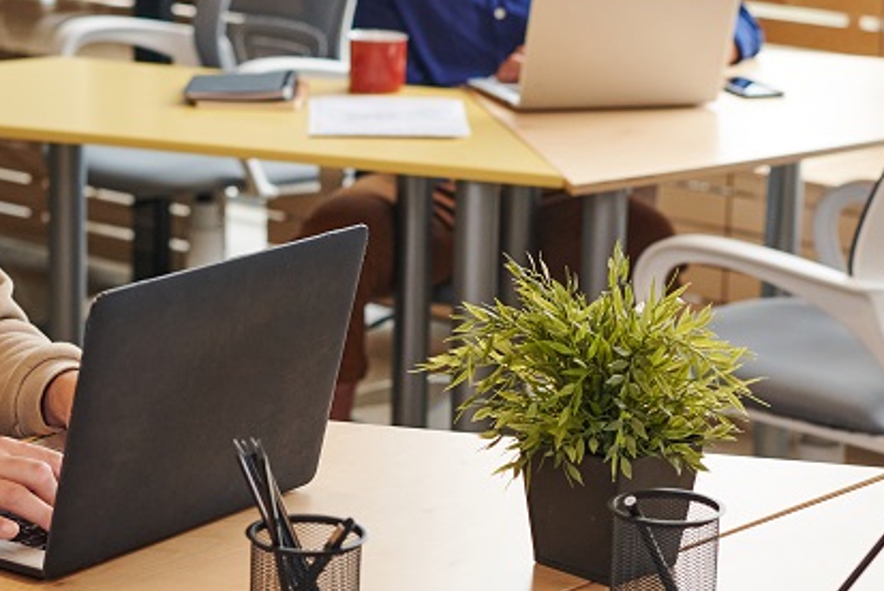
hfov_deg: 16.9
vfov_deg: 11.3
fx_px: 2973
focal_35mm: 121
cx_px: 338
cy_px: 314
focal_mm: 50
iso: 800
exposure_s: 1/160
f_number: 3.5
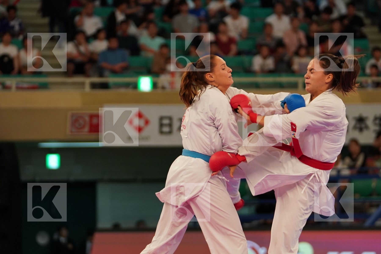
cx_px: 190
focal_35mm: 201
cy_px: 127
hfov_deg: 10.2
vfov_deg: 6.8
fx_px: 2127
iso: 2000
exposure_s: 1/1000
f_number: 2.8
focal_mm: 134
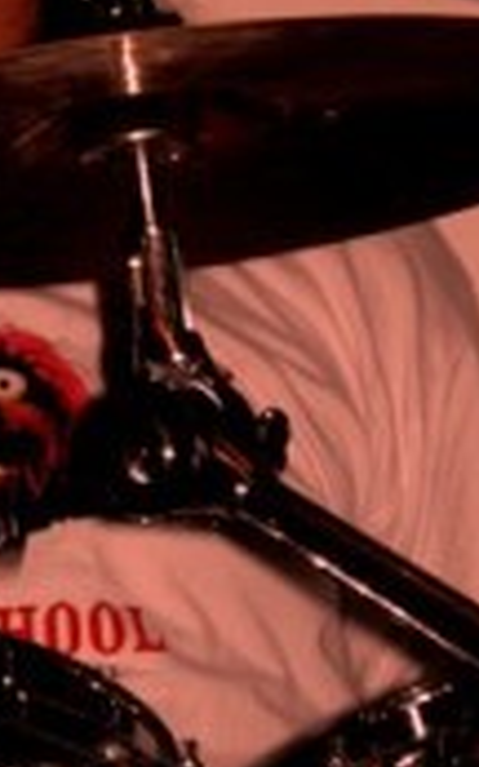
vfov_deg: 6.8
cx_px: -106
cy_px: 80
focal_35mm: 310
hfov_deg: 4.2
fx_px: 6480
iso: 94
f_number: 4.9
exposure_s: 1/60.1
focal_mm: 23.4
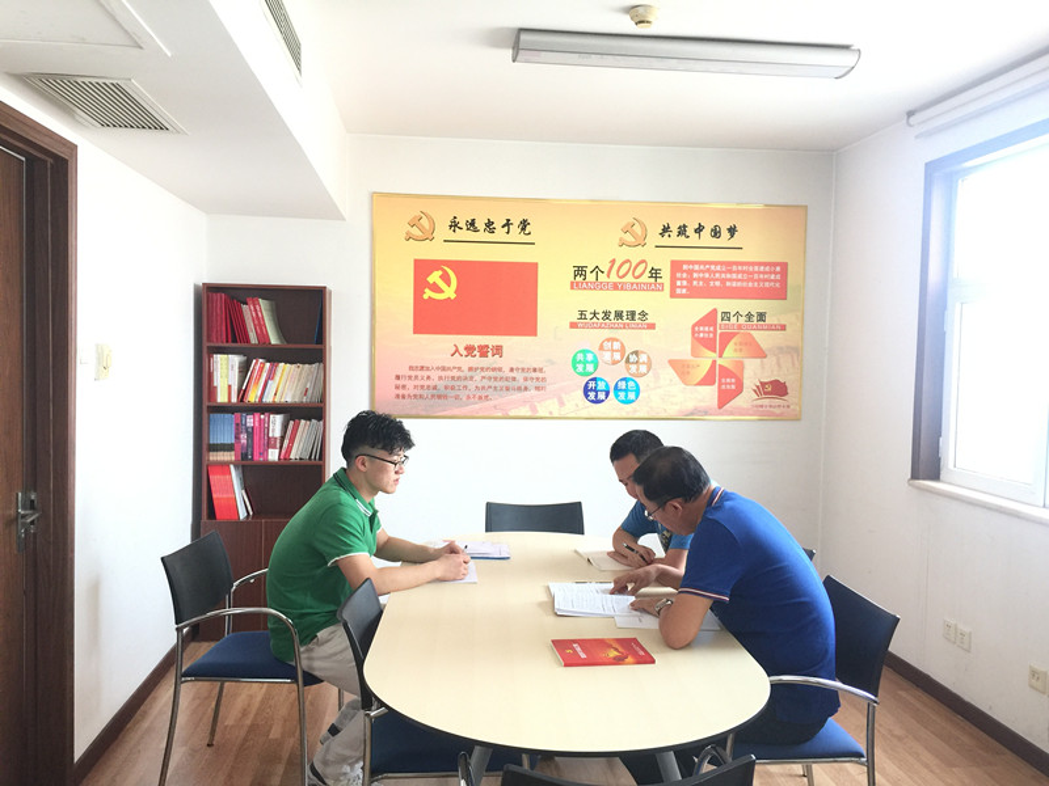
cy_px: 393
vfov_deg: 48.2
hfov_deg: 61.7
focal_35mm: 29
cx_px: 524
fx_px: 879
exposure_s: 1/33
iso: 64
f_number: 2.2
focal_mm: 4.15
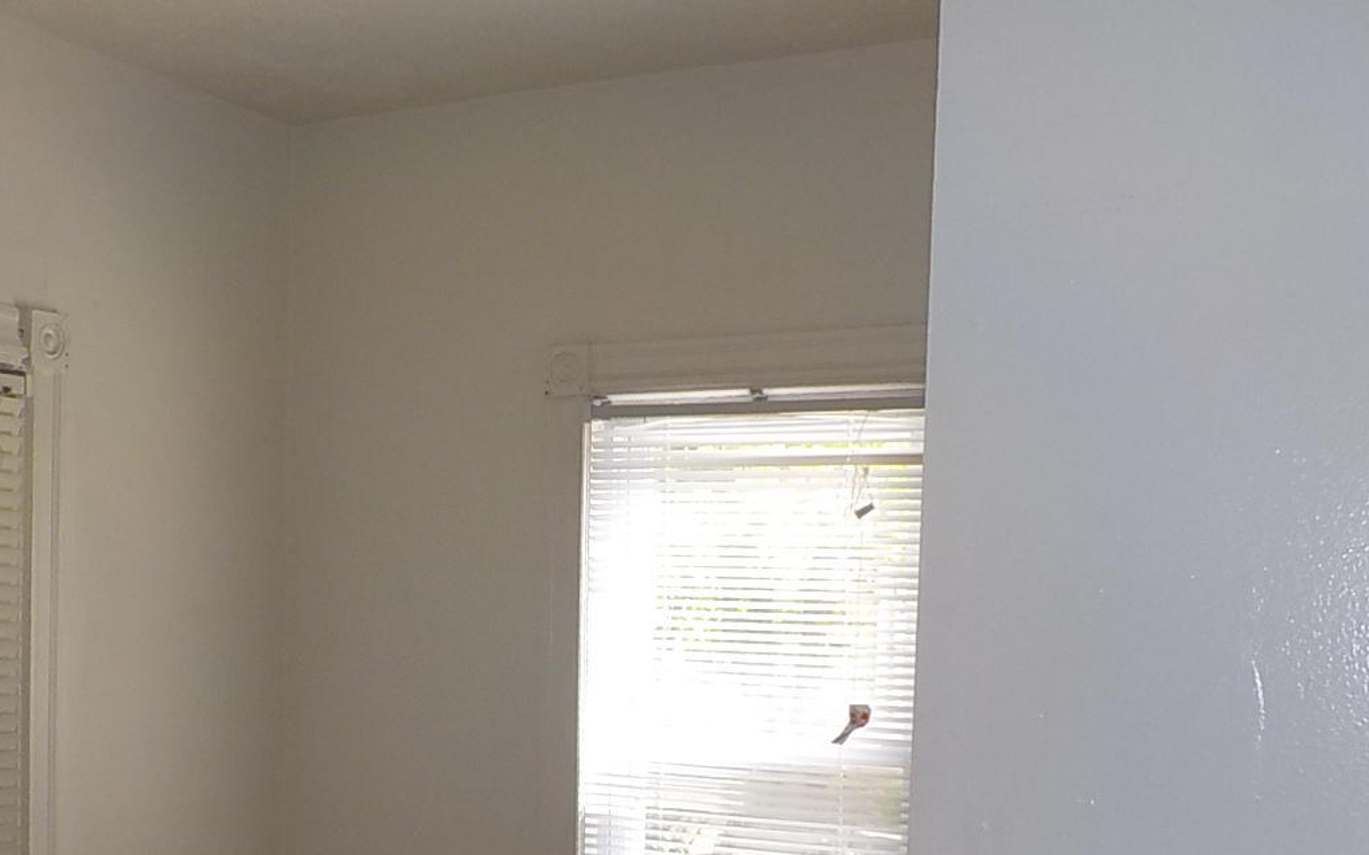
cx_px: 457
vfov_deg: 25.4
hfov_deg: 39.8
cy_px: 686
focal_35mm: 50
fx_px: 1865
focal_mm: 4.1
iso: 125
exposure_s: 1/60
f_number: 3.3
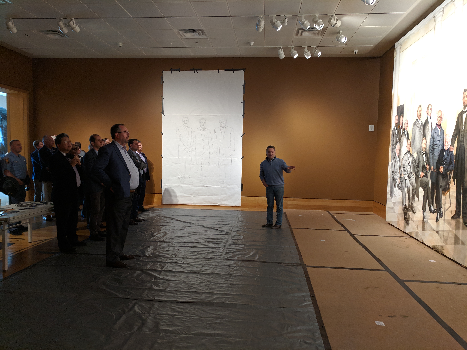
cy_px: 175
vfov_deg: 53.1
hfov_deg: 67.3
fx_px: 351
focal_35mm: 26
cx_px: 234
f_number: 2
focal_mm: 4.67
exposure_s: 1/60
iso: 406
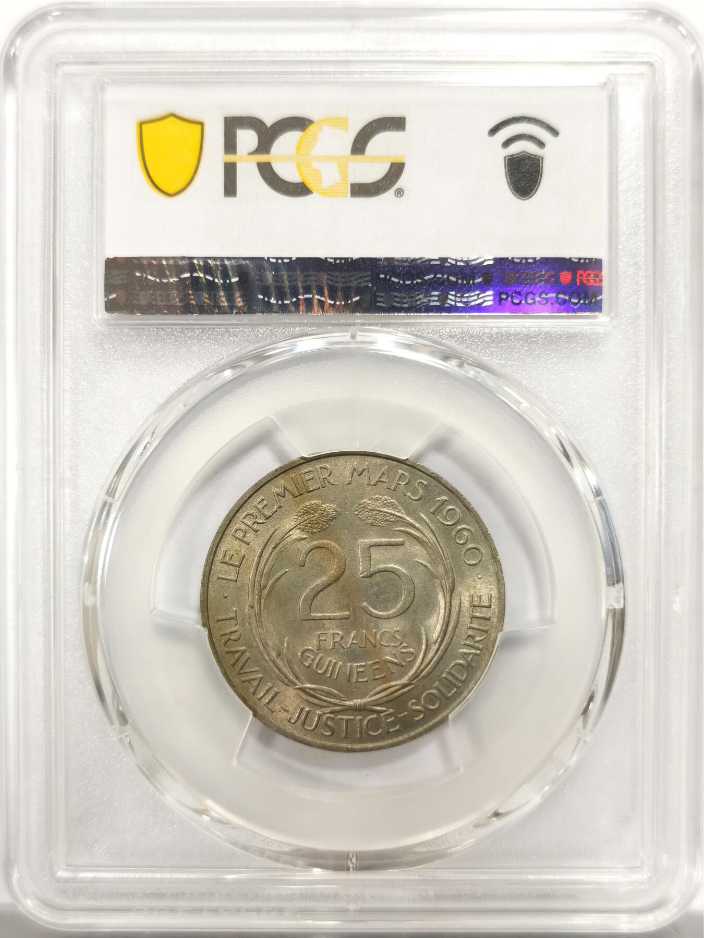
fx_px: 1464
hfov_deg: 27.0
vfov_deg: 35.5
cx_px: 352
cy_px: 469
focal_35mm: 54
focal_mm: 5.56
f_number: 16
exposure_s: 1/100
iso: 160
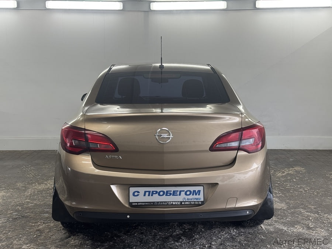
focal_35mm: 48
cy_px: 124
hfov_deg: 39.7
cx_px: 166
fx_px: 460
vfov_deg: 30.3
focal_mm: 6.76
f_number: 1.78
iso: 50
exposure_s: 1/121
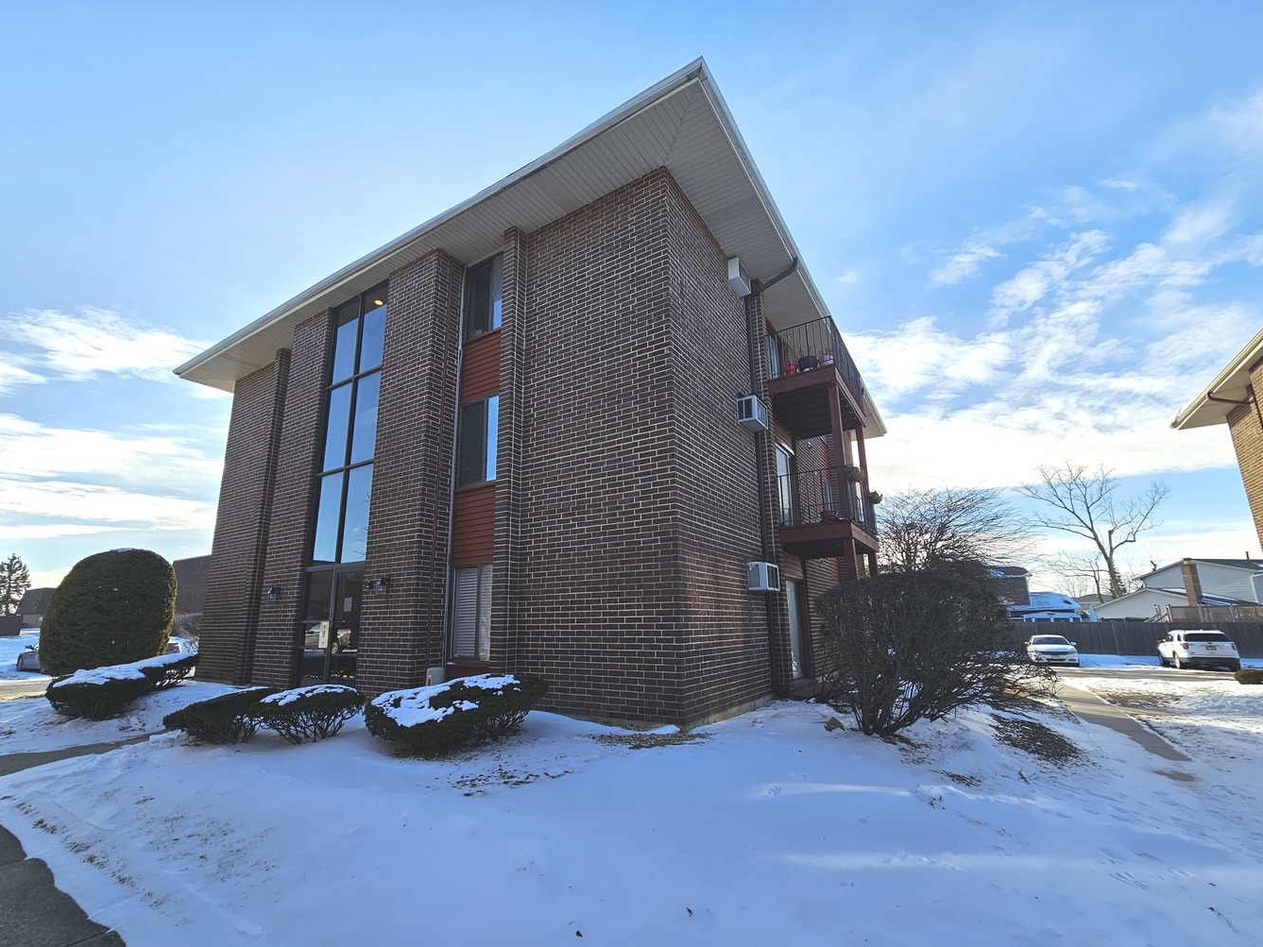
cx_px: 606
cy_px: 499
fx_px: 511
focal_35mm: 14
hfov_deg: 102.0
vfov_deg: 85.6
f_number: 2.2
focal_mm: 2.2
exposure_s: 1/1129
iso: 50
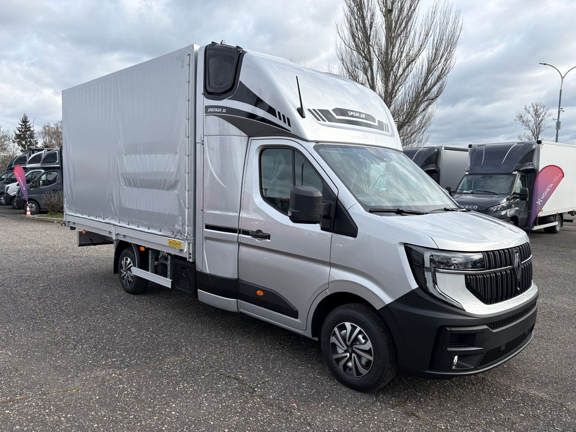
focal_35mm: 26
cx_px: 288
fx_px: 433
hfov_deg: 67.3
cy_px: 216
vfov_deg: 53.1
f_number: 1.6
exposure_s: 1/1751
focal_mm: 5.96
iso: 50
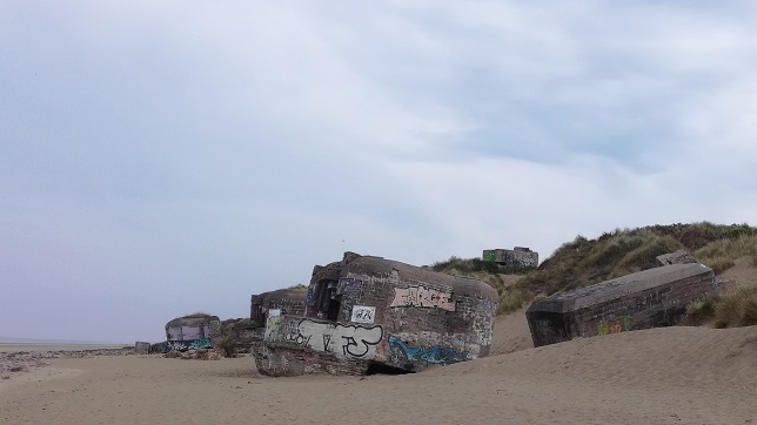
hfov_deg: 52.3
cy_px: 270
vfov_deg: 31.0
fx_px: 763
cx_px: 463
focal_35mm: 38
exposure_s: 1/1101
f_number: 2
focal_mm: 3.79
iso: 50
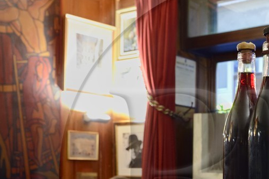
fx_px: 575
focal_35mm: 77
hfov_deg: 25.3
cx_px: 257
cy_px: 178
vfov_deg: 17.3
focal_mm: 24
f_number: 7.1
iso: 800
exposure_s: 1/2
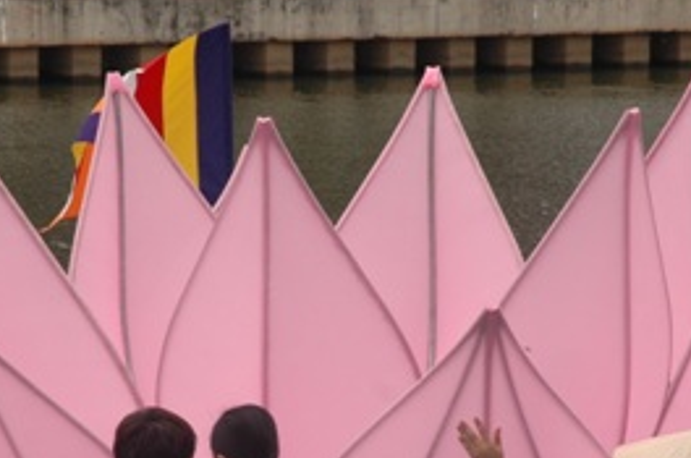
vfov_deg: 5.3
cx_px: 298
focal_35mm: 255
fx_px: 4886
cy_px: 526
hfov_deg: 8.1
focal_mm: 70
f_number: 9
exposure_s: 1/320
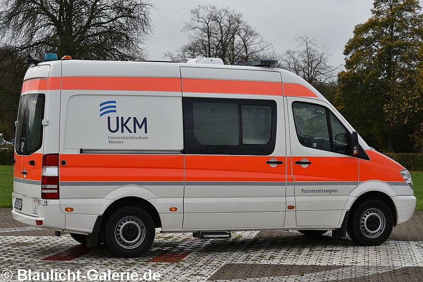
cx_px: 212
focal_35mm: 78
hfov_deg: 26.0
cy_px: 141
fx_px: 916
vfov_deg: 17.5
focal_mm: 78
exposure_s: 1/320
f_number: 8
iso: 200
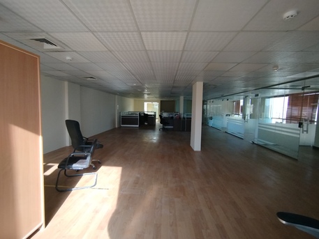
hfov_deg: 98.2
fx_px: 138
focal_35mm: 15
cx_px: 160
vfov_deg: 81.8
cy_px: 120
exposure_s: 1/33
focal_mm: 1.65
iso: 200
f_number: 2.2
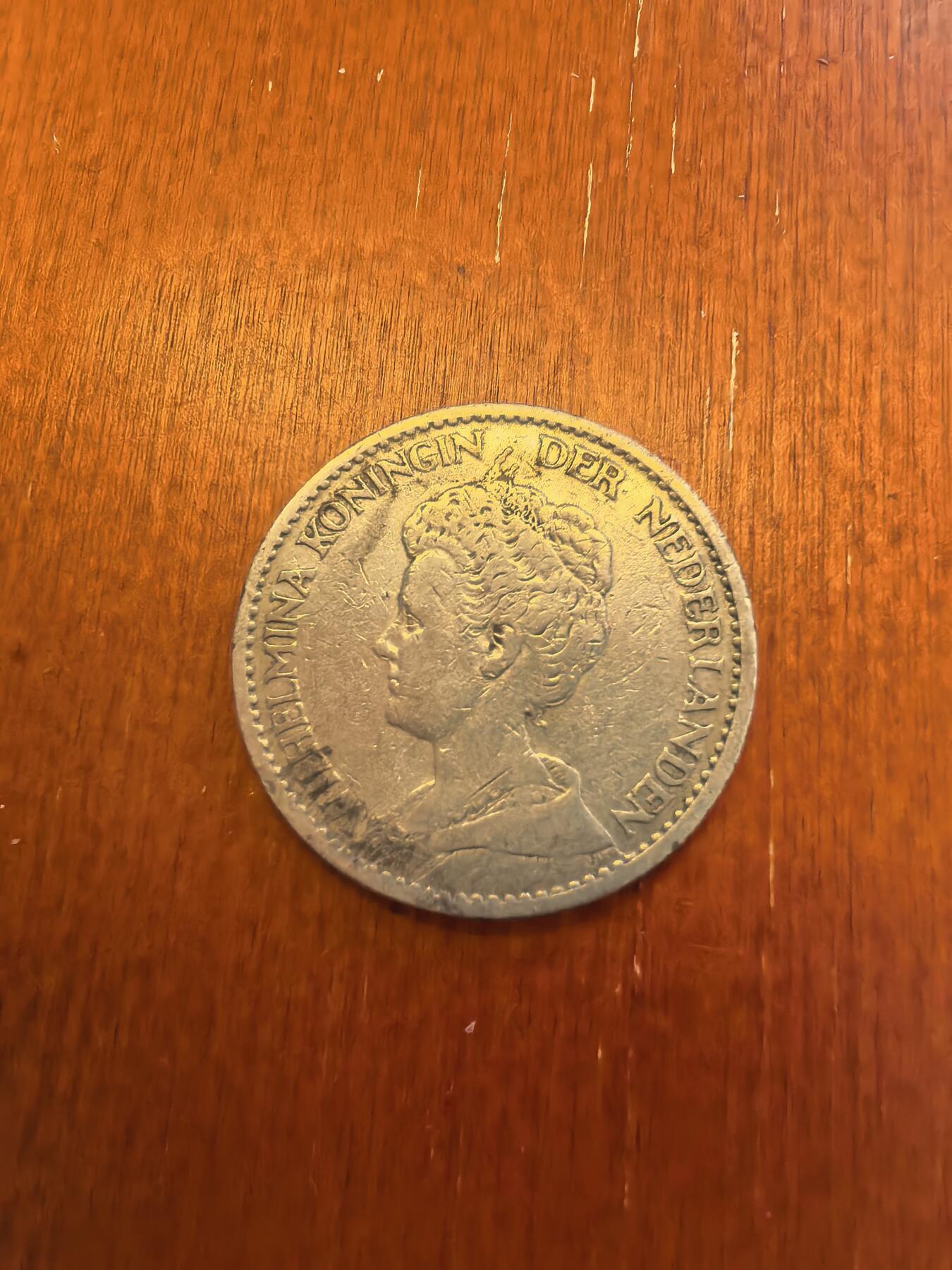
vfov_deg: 71.6
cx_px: 476
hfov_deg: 56.8
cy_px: 635
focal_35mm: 24
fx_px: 880
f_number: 2.2
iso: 100
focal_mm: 1.68
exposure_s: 1/100
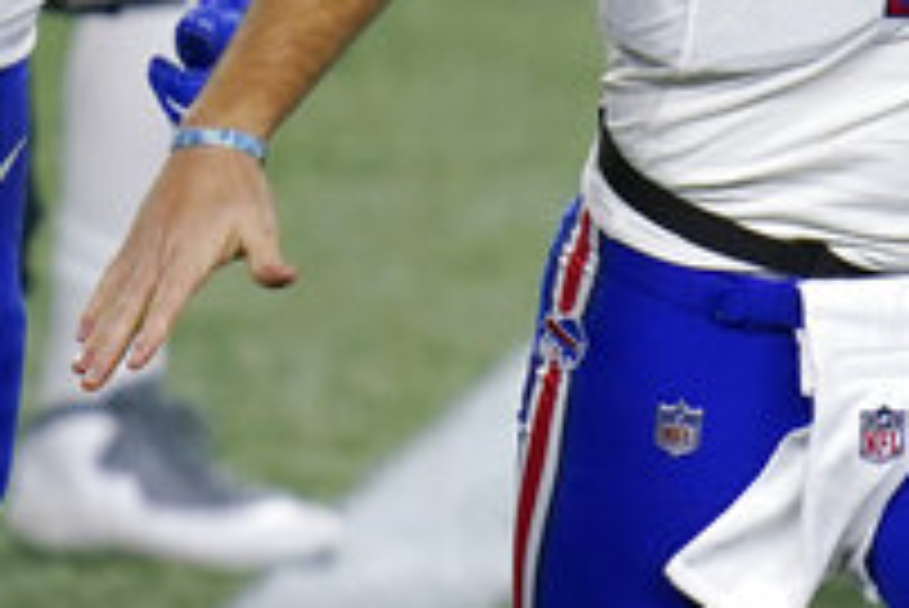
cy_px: 399
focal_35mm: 2836
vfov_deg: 0.5
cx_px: 752
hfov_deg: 0.7
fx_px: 71658
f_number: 4
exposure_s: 1/1600
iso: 2000
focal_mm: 560
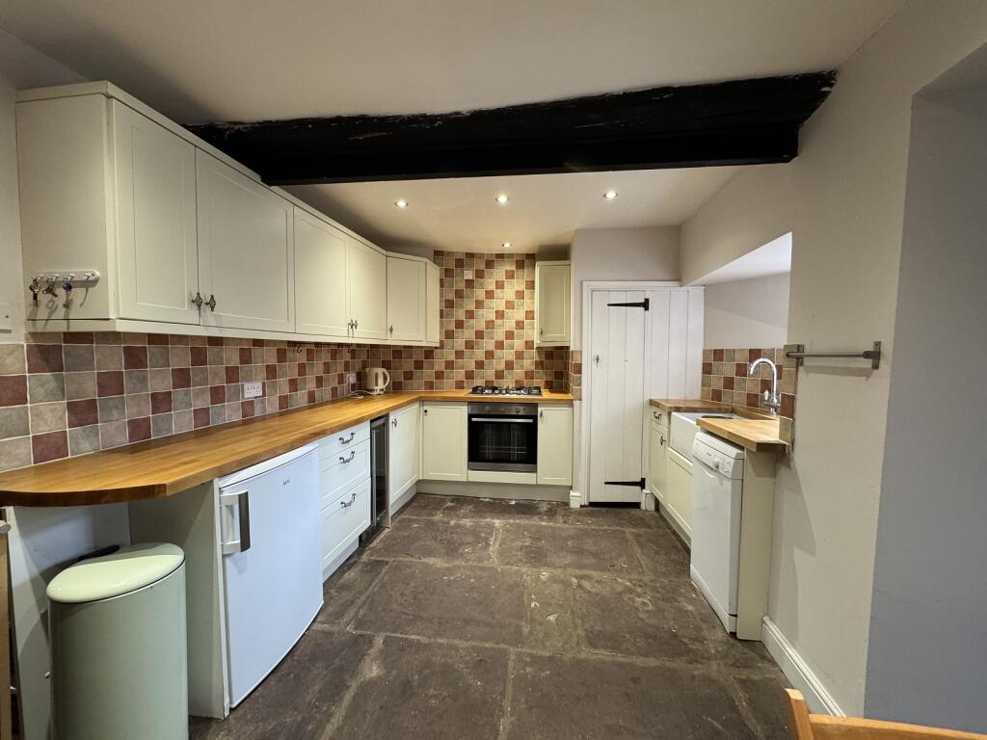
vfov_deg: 85.7
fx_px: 399
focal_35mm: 14
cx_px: 494
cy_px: 370
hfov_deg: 102.1
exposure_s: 1/50
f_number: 2.2
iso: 200
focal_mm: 2.22
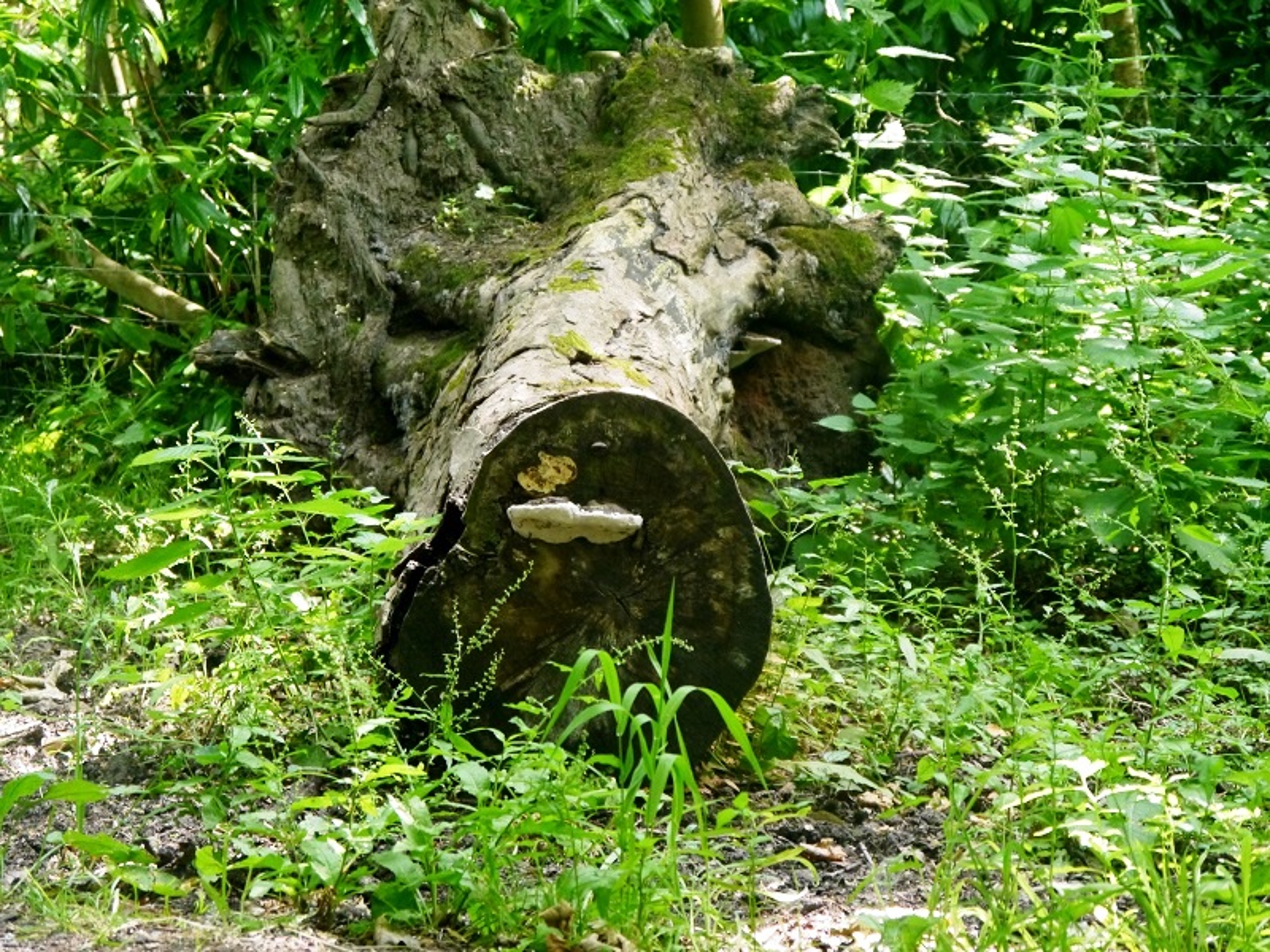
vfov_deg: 17.6
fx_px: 3082
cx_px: 635
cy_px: 476
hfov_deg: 23.3
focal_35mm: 84
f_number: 5.6
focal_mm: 42
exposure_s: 1/80
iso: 1250
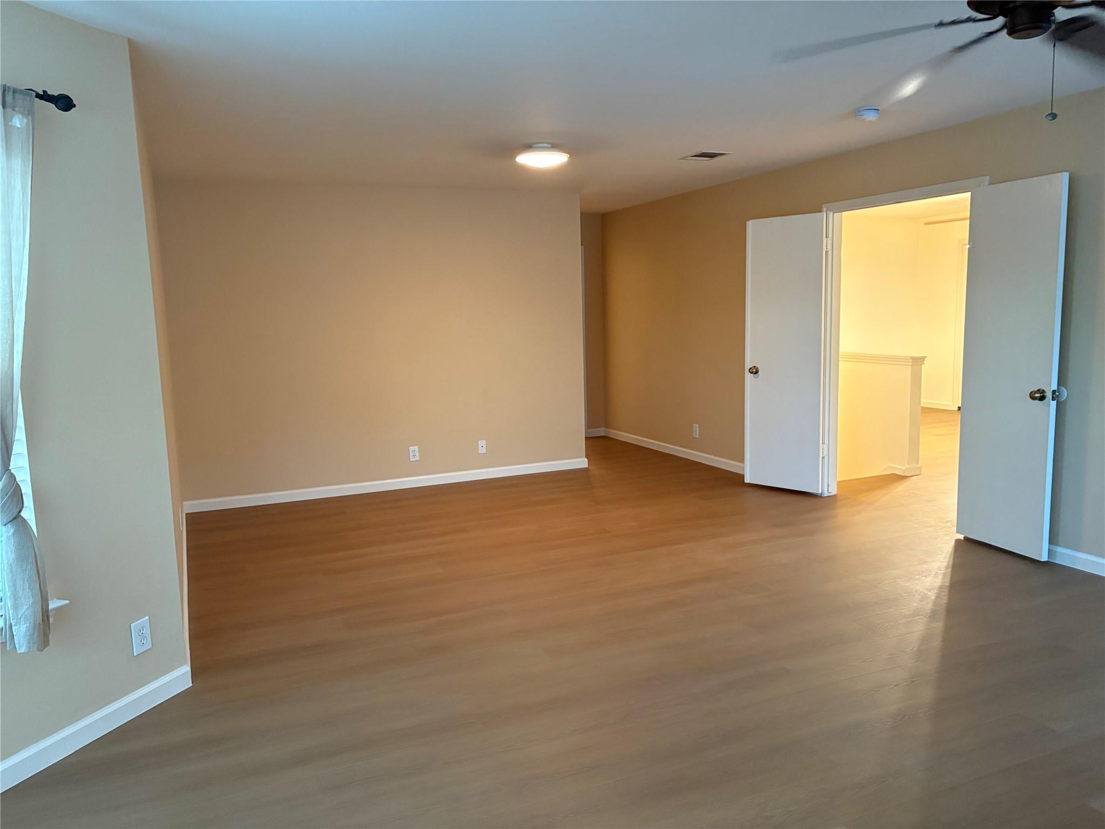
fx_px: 830
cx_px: 552
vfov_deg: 53.1
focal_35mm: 26
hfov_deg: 67.3
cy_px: 414
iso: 400
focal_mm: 5.96
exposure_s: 1/40
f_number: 1.6
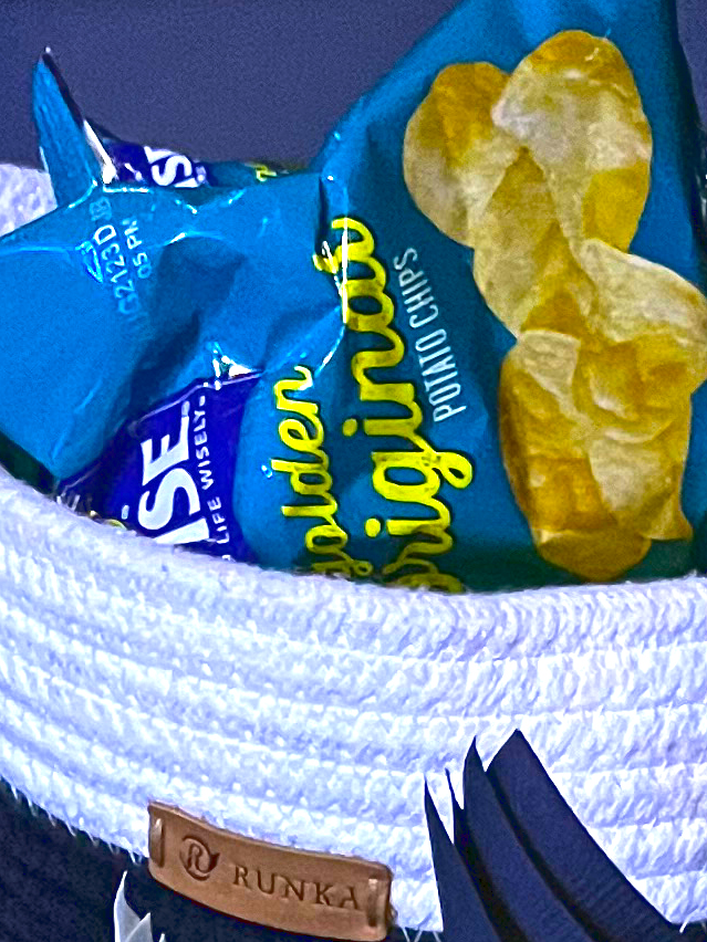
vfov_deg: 13.0
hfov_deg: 12.0
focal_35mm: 123
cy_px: 2103
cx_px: 200
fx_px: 3350
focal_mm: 5.1
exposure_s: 1/30
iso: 640
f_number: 1.6
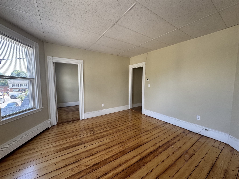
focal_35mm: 14
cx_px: 120
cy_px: 90
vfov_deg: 85.7
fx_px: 97
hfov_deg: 102.1
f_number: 2.2
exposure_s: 1/99
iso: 100
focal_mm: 2.22
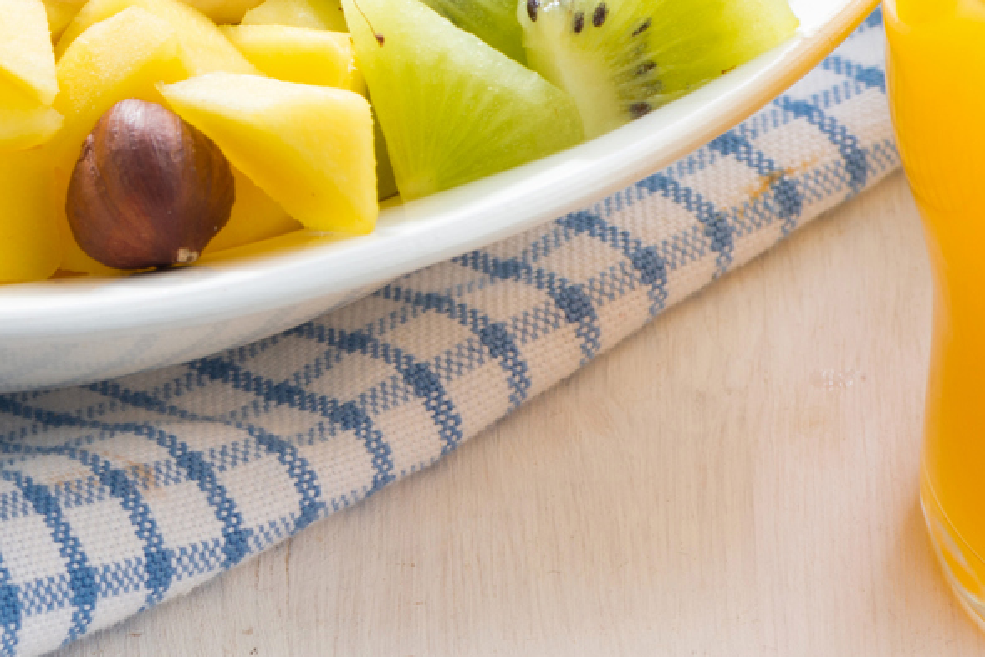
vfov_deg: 3.6
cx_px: -115
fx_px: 10344
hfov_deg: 5.4
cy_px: -319
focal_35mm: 378
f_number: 14
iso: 125
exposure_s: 1/125
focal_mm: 105
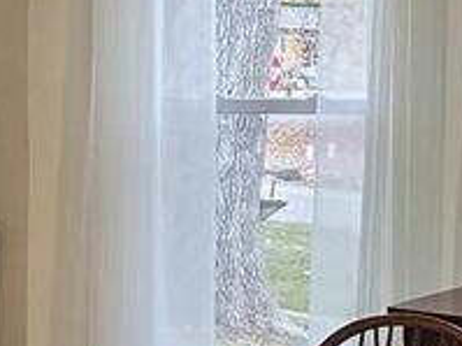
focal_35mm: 94
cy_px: 111
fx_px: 1254
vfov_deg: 15.7
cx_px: 548
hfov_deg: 19.7
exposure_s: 1/60
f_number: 2.2
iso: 100
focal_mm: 2.2
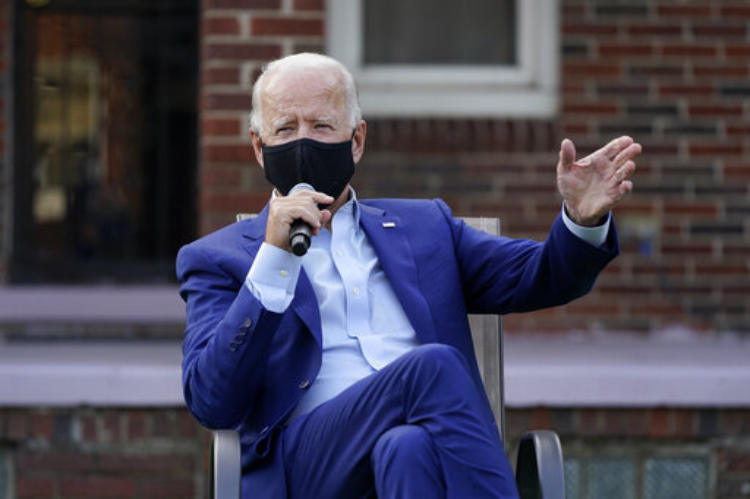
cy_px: 250
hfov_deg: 11.0
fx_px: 3894
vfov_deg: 7.3
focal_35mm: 187
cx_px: 375
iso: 800
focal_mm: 187
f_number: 4
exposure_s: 1/1000
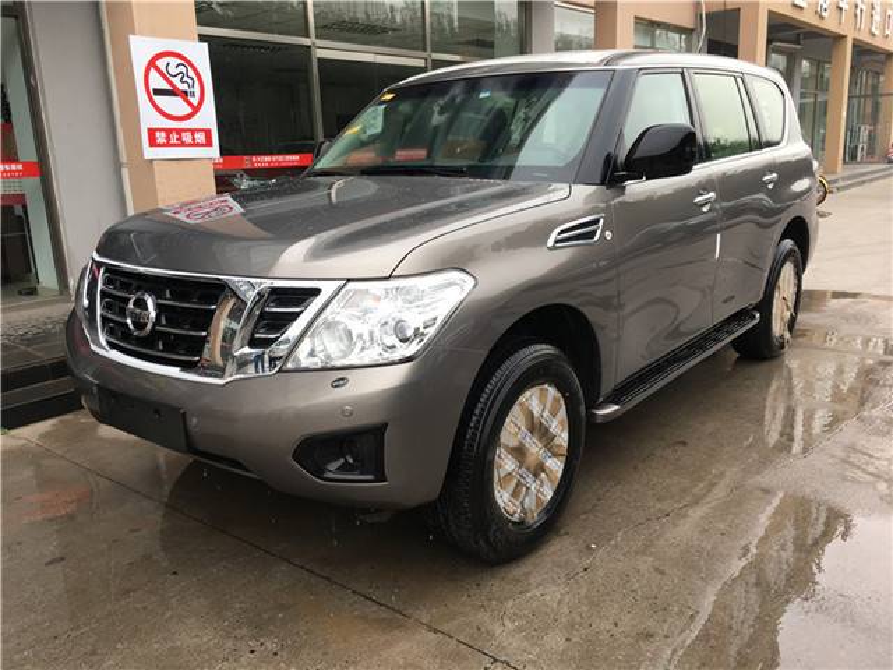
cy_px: 335
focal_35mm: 29
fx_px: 748
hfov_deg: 61.7
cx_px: 446
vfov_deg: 48.2
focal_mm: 4.15
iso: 32
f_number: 2.2
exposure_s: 1/100
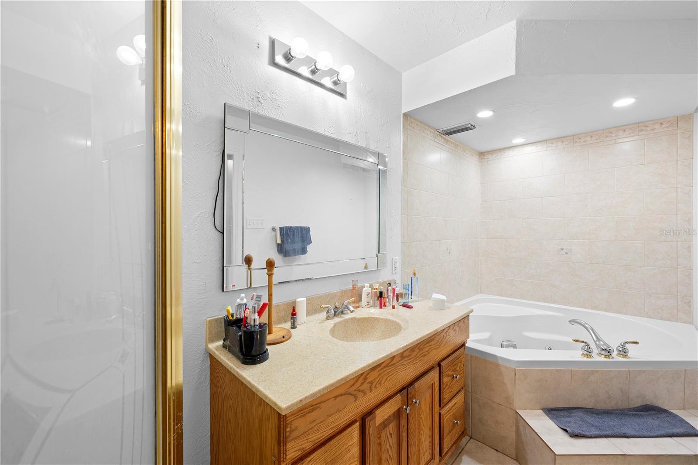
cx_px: 349
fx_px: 271
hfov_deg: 104.3
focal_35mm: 14
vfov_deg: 81.2
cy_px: 232
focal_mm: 14
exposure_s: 1/1.25
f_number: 8
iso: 64
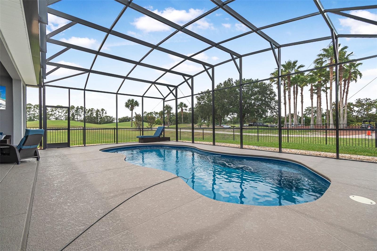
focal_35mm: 15
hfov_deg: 100.4
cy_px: 126
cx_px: 188
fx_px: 157
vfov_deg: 77.3
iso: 100
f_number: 6.3
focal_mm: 10
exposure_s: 1/250
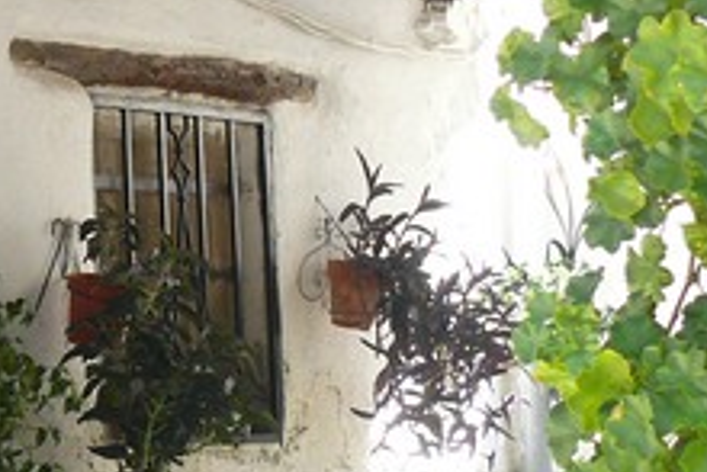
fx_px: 2437
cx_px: -219
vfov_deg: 11.1
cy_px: 321
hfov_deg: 15.7
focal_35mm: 124
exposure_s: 1/100
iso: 200
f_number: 2.8
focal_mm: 7.4
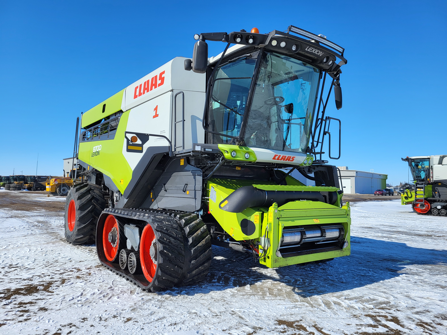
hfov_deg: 67.3
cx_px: 224
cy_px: 168
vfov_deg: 53.1
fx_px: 336
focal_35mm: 26
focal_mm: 5.4
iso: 40
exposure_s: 1/4326
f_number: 1.8
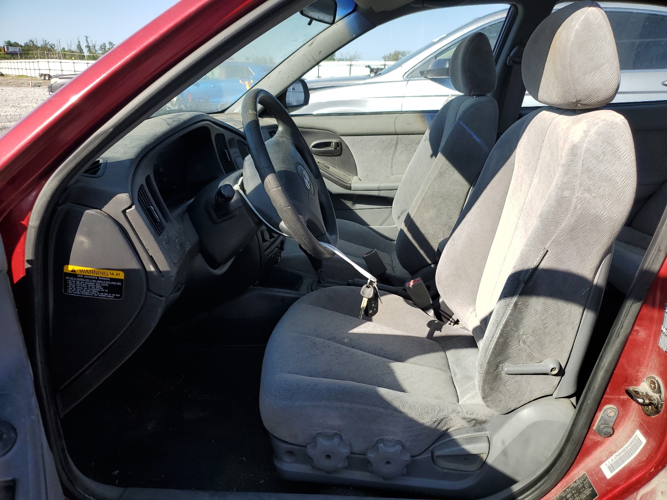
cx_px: 334
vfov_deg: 53.1
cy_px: 250
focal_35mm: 26
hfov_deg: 67.3
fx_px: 501
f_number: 1.5
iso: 50
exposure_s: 1/1429
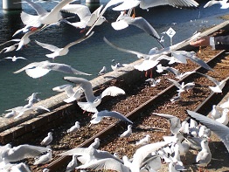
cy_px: 70
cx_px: 140
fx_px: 384
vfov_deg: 25.2
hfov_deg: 33.1
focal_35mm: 58
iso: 50
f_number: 3.1
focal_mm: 6.3
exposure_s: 1/400
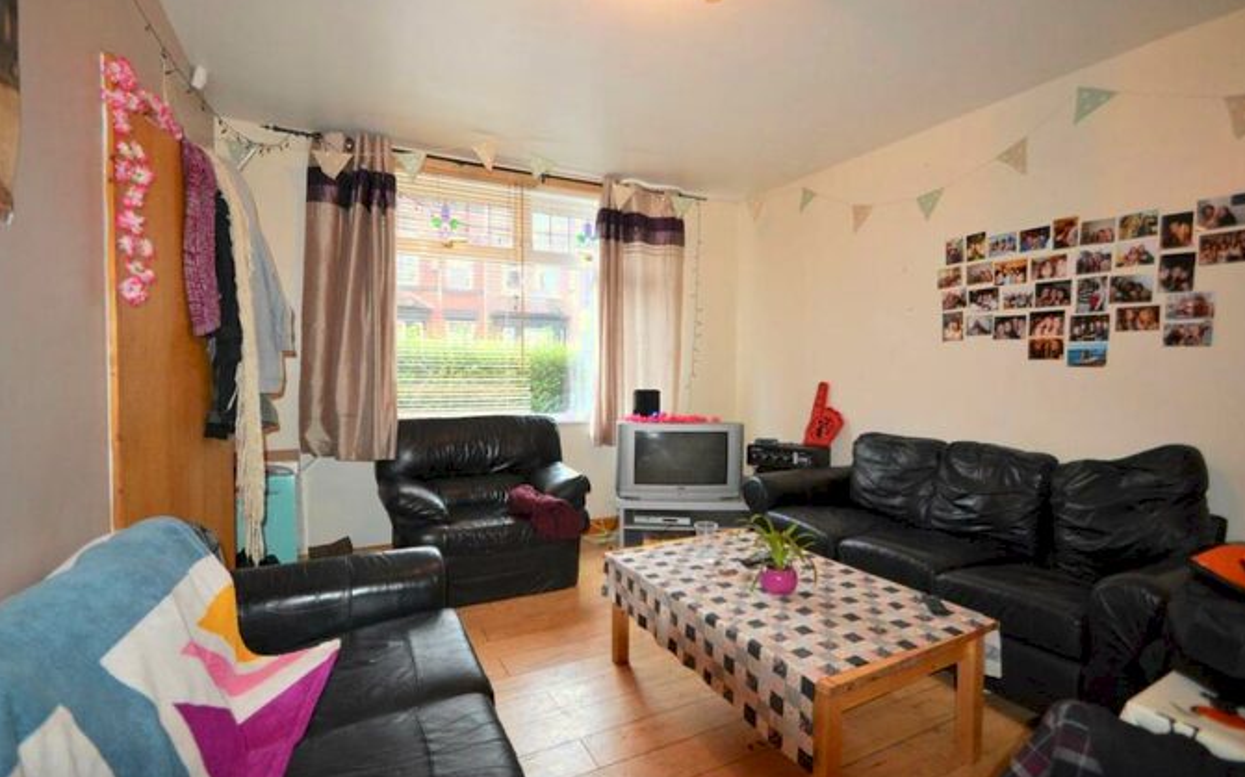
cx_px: 631
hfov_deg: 92.6
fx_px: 595
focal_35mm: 18
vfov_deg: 66.3
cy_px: 397
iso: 3200
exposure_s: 1/60
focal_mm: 11
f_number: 3.5
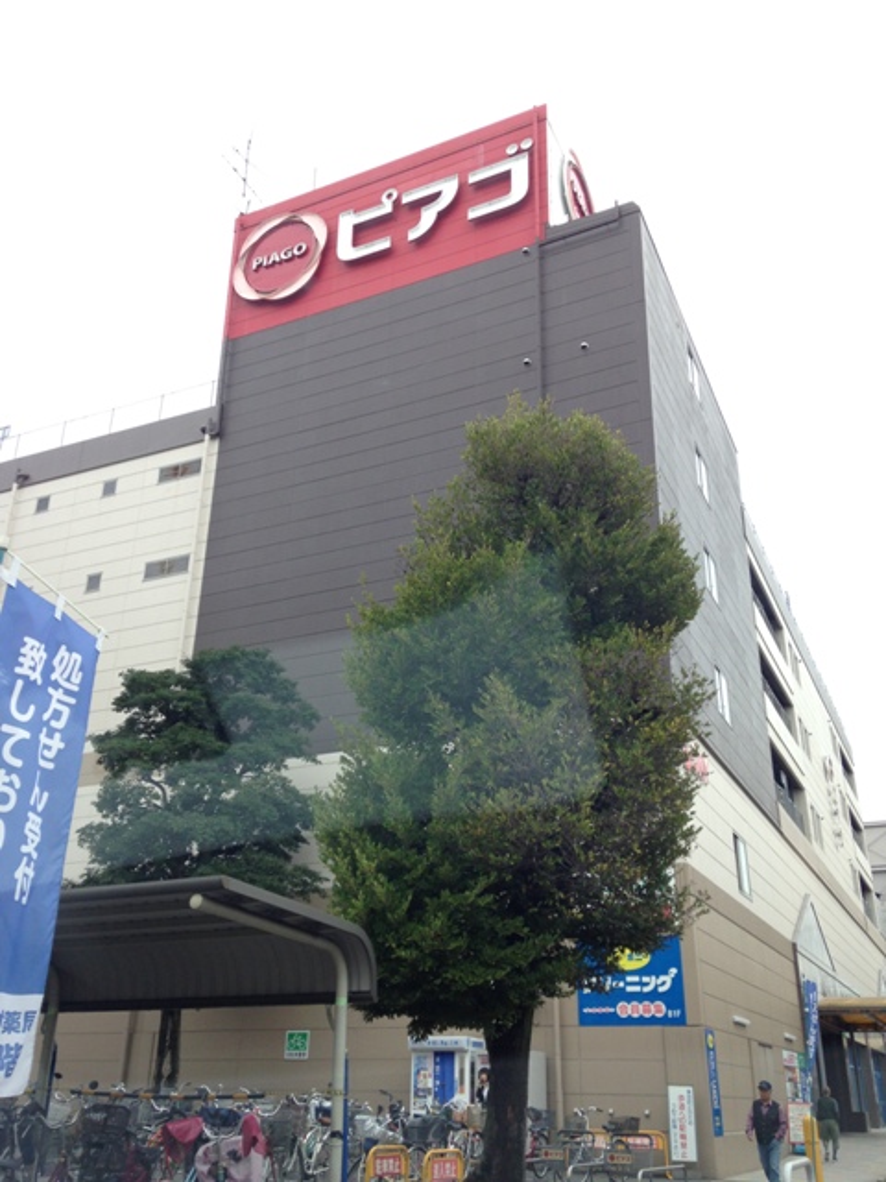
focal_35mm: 33
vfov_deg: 55.4
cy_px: 591
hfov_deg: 42.9
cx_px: 443
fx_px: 1126
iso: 50
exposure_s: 1/433
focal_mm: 4.12
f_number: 2.4
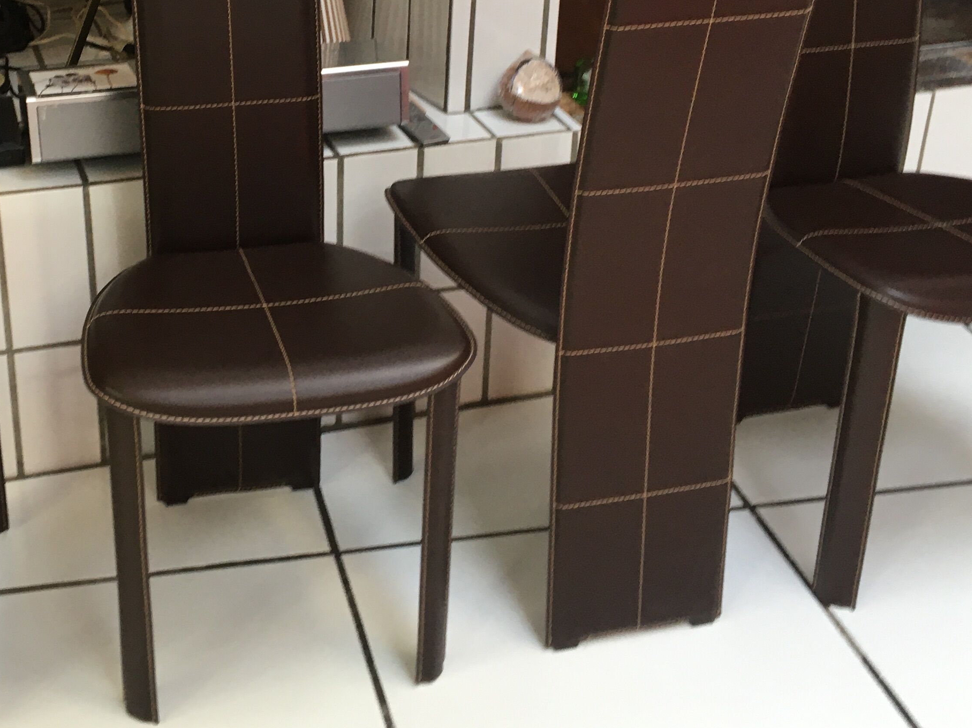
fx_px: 1460
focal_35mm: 52
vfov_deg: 27.6
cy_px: 181
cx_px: 299
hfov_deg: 36.3
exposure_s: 1/33
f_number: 2.2
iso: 80
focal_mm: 4.15
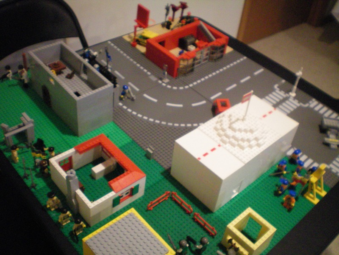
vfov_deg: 37.7
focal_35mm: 38
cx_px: 170
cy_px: 128
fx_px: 372
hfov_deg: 49.0
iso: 400
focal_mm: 6.3
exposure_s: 1/20
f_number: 3.1
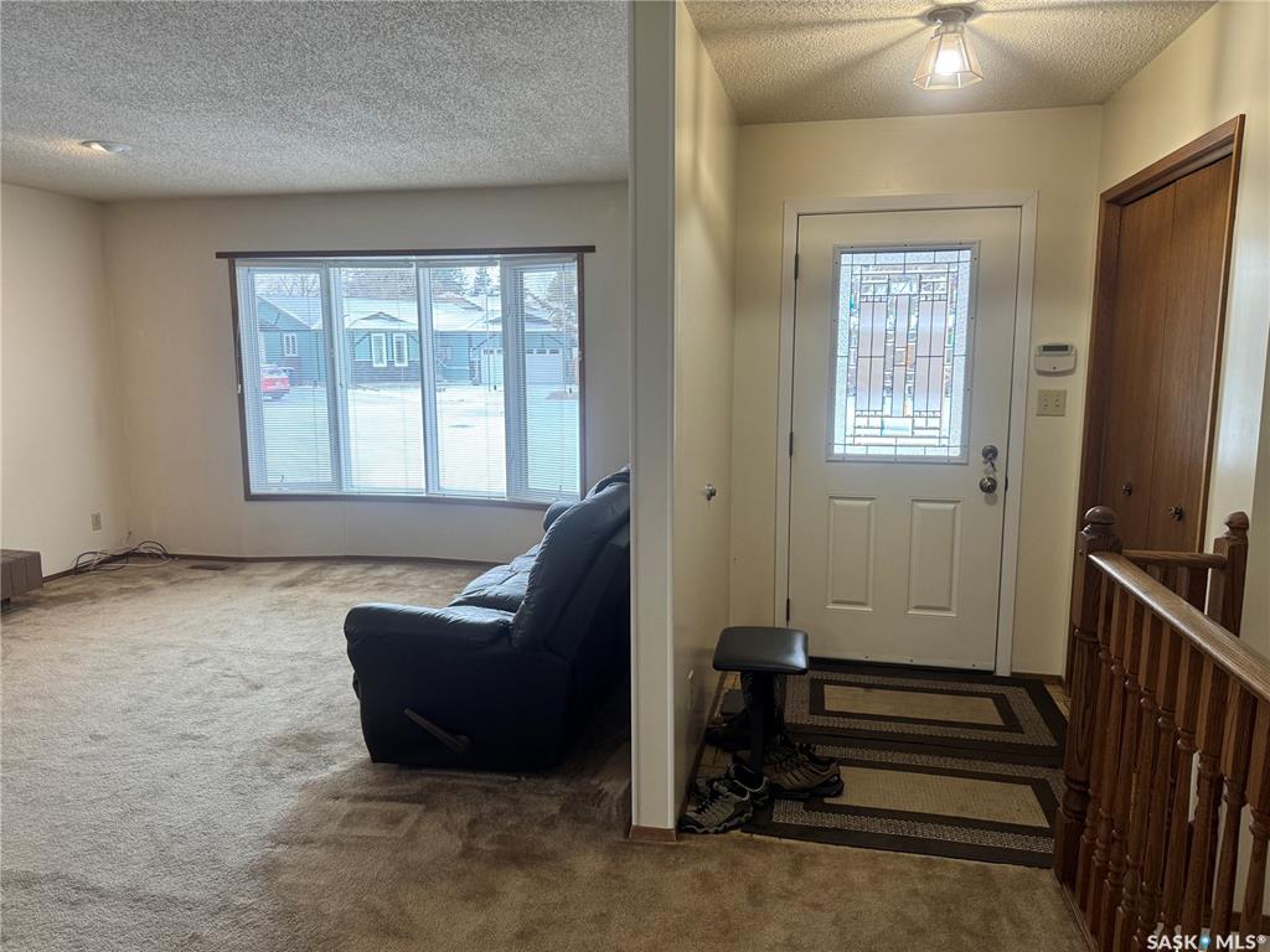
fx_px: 881
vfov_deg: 56.8
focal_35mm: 24
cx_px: 635
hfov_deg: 71.6
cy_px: 476
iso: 160
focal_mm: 6.76
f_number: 1.78
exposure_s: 1/120
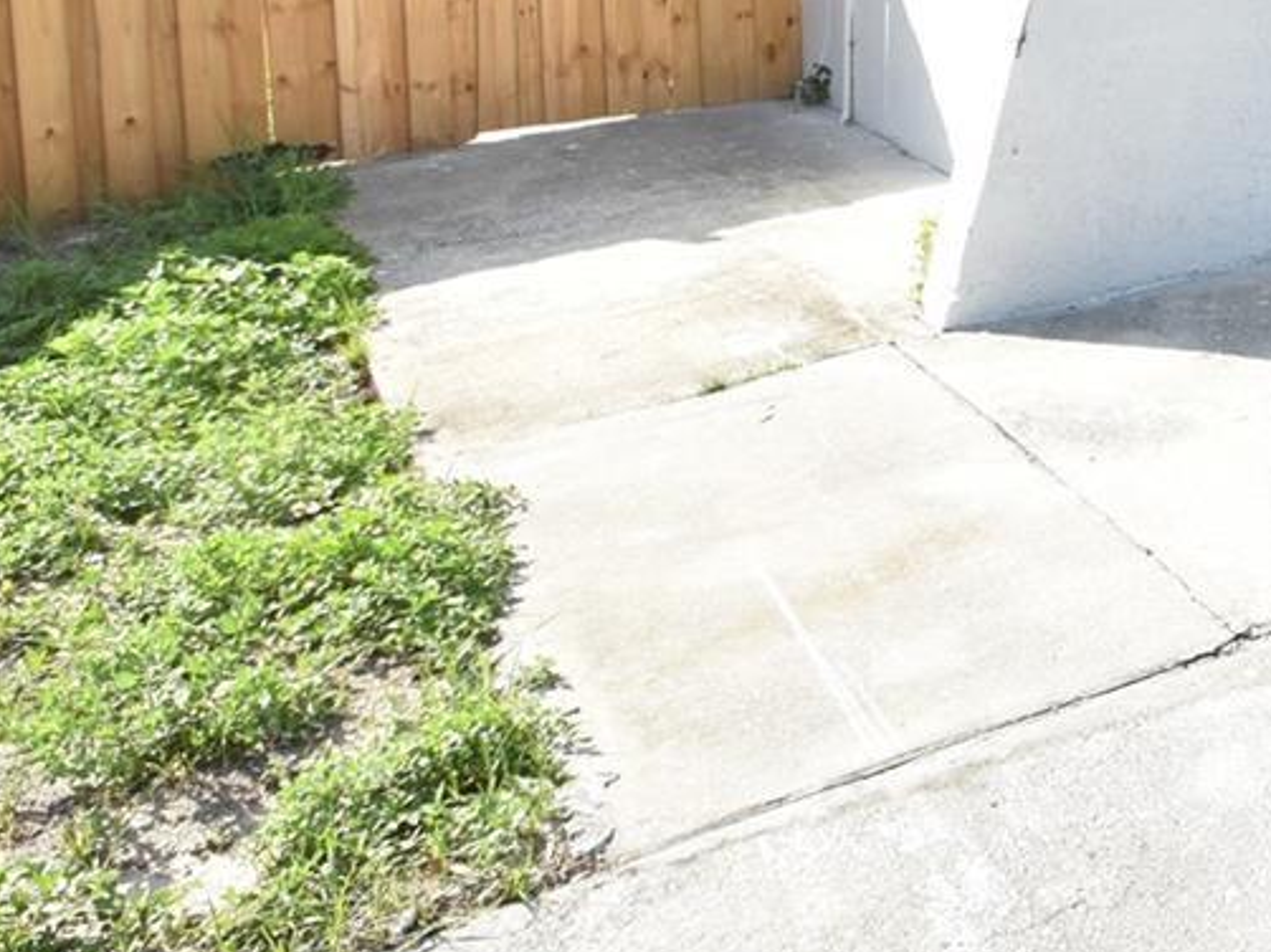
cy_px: -91
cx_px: 1410
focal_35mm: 46
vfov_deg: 28.6
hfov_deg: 35.2
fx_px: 1688
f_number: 8
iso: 220
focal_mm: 10
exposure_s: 1/250
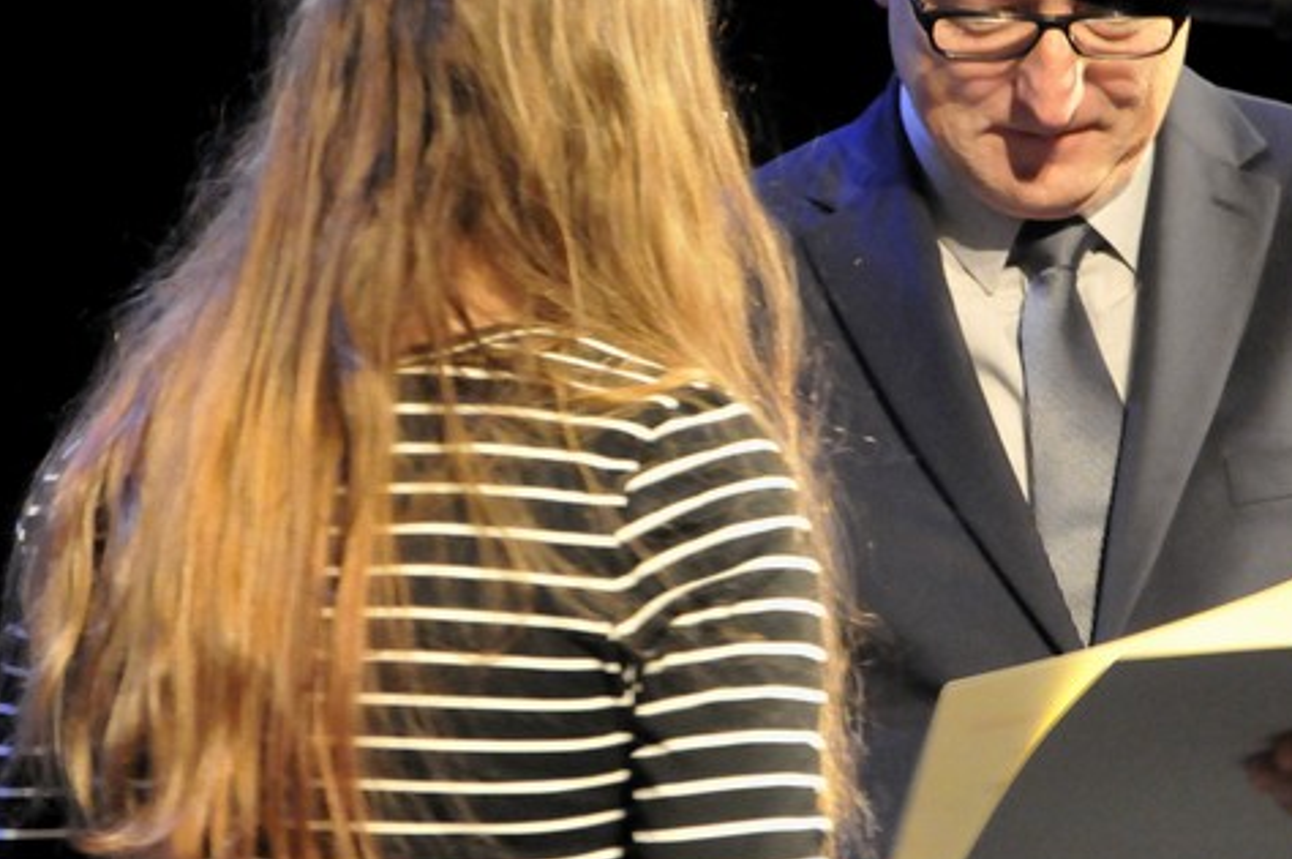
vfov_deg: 4.1
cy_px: 404
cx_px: 774
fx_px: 11905
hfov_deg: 6.2
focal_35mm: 332
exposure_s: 1/30
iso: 3200
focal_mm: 105
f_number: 5.6
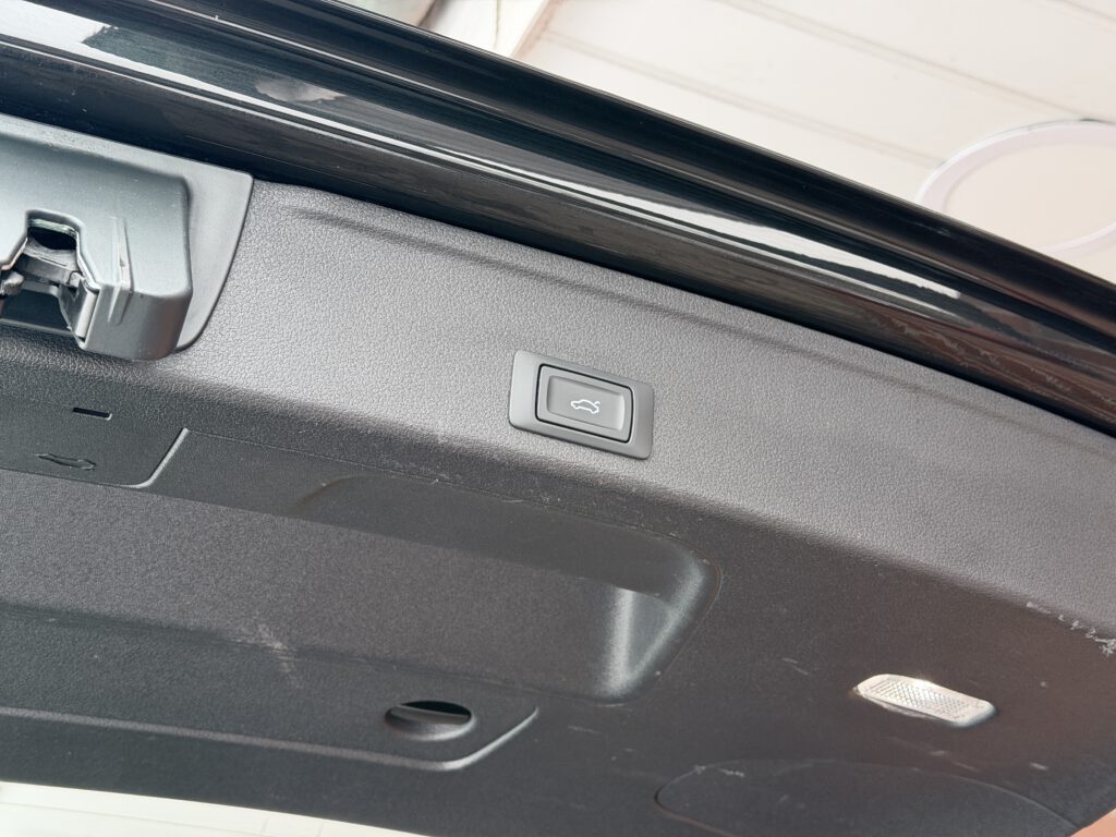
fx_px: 1547
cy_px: 418
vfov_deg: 30.3
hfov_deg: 39.7
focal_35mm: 48
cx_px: 558
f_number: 1.78
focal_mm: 6.76
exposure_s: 1/60
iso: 100
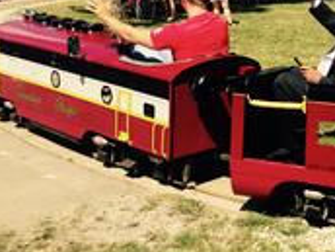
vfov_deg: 21.0
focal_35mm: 69
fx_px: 668
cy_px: 37
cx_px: 282
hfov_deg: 27.4
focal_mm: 4.12
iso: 50
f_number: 2.4
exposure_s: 1/1355
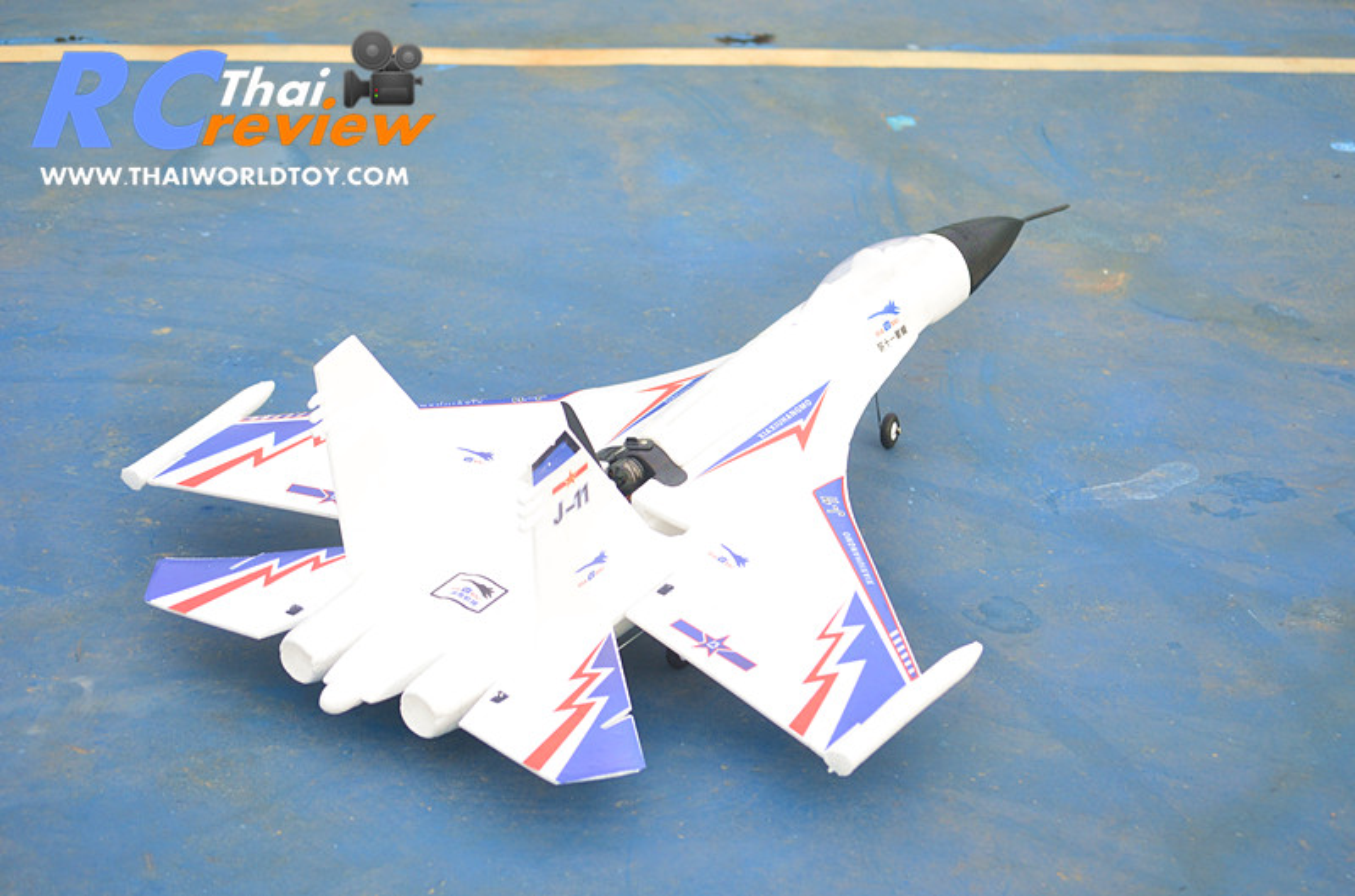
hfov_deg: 24.7
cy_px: 448
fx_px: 3097
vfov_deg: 16.5
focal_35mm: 82
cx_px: 678
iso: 250
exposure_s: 1/320
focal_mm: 55
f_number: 5
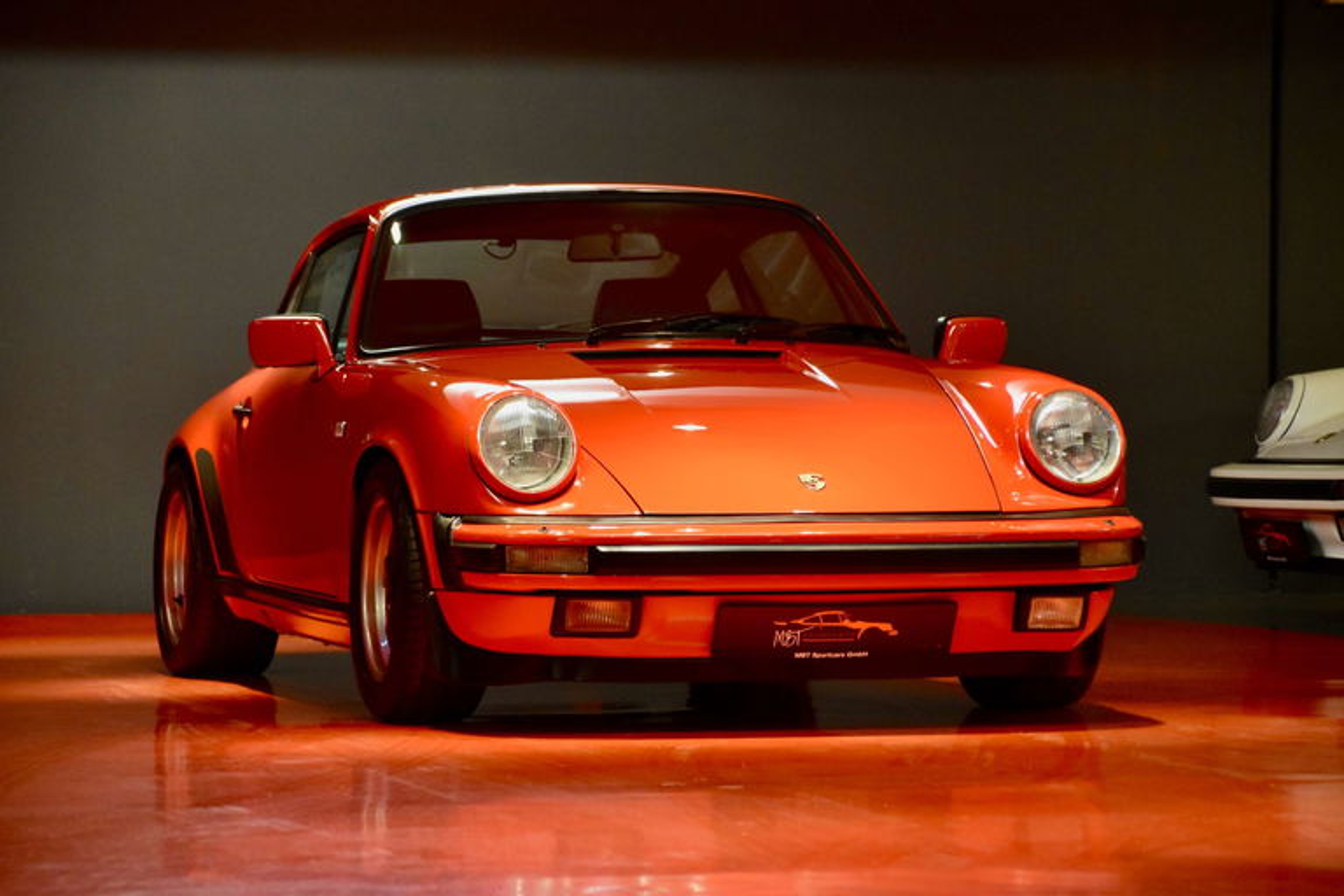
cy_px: 448
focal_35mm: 147
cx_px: 672
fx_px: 5488
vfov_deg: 9.3
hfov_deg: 14.0
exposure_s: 1/60
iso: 4500
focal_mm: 98
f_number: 5.6
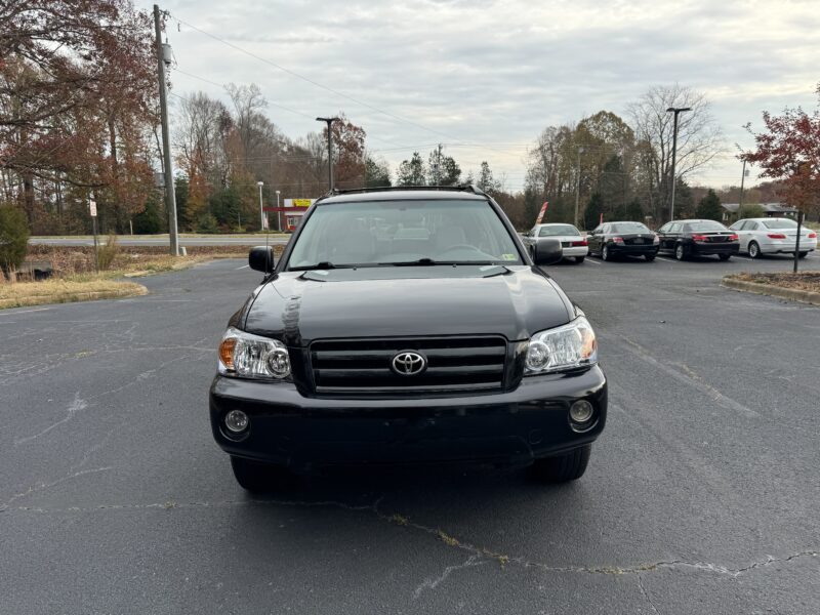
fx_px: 569
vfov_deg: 56.8
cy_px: 308
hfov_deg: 71.6
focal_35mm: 24
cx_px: 410
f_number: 1.78
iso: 80
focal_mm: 6.76
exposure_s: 1/1010
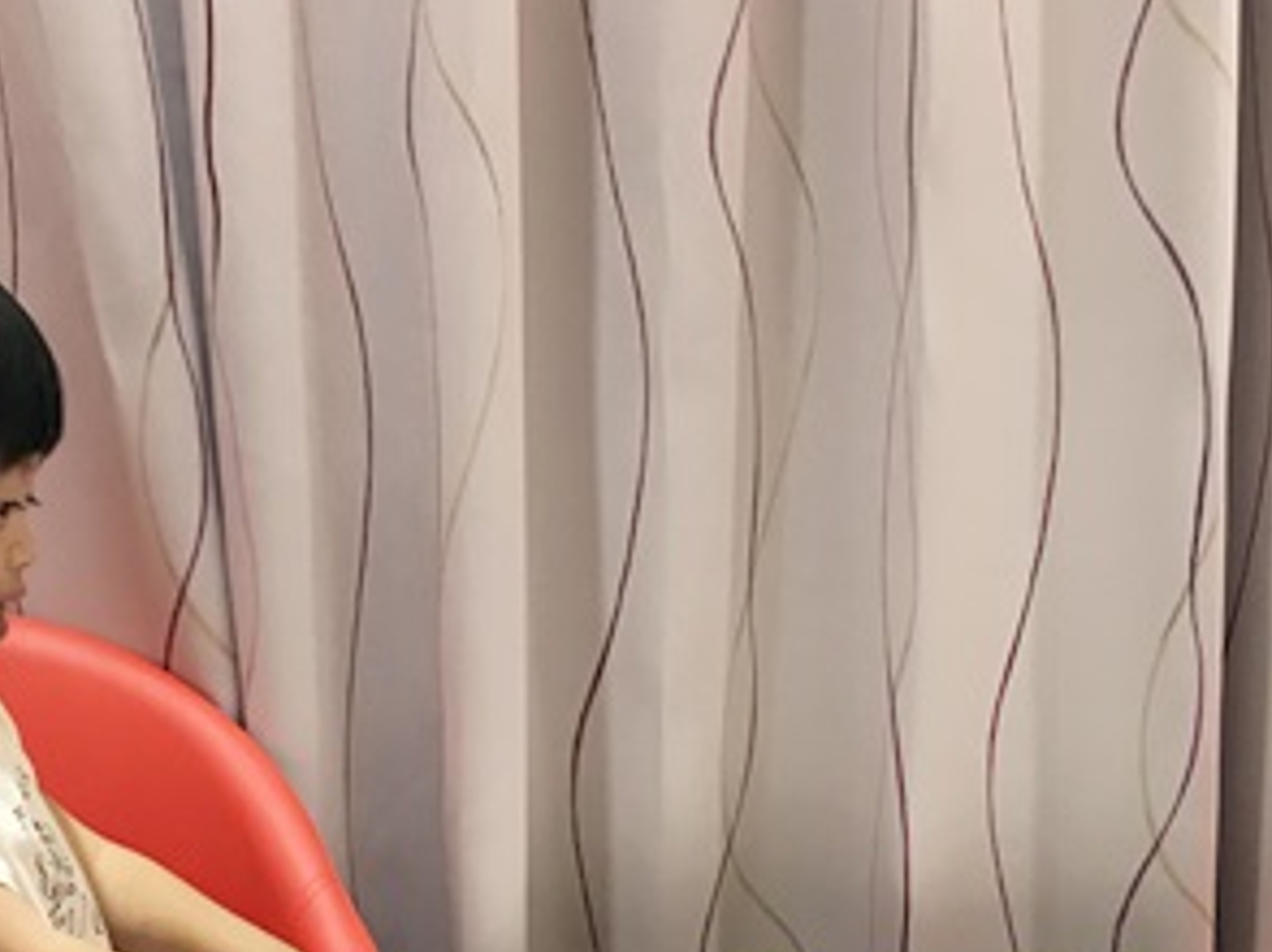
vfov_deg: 22.8
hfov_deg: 30.8
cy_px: 930
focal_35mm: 62
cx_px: 917
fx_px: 2276
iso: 64
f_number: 1.8
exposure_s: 1/15
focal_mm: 3.99
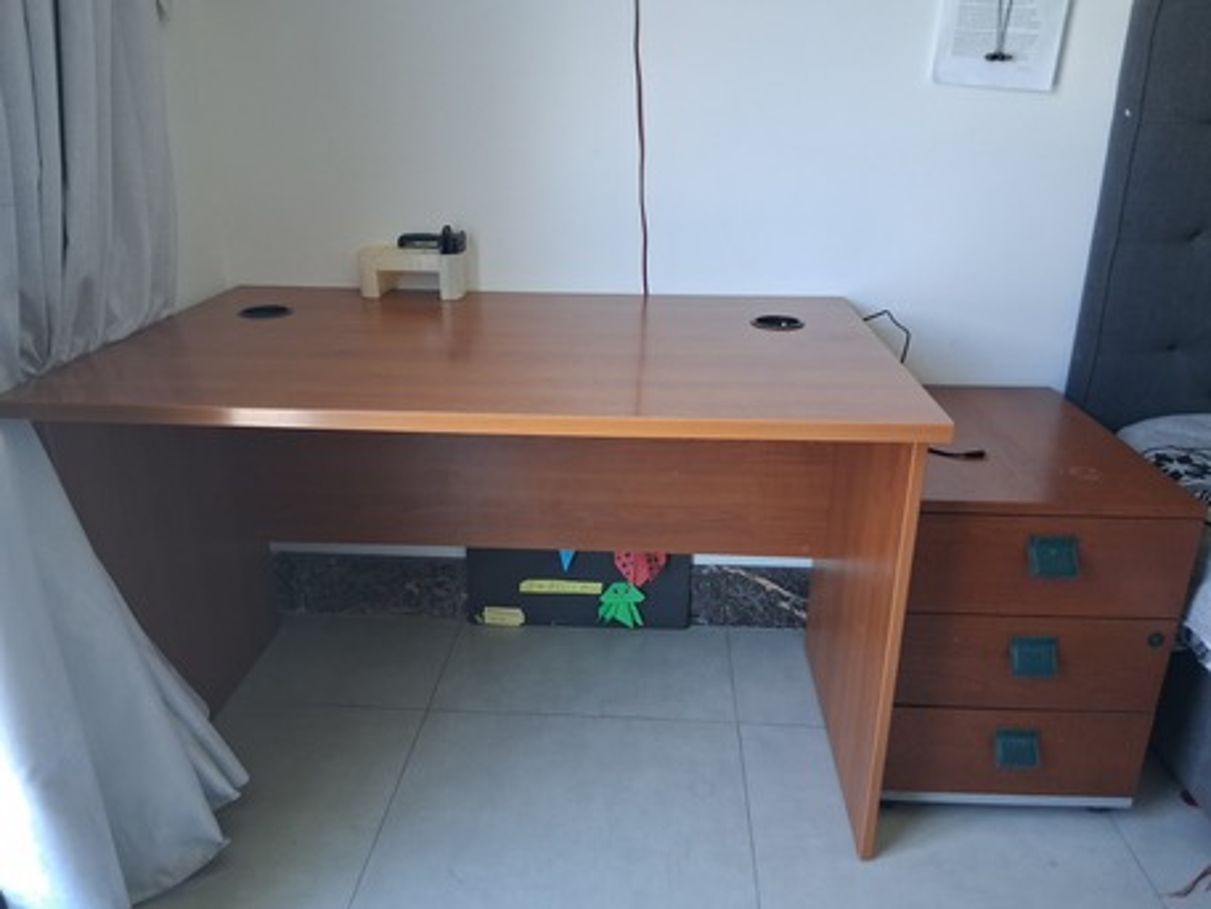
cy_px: 454
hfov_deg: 67.3
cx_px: 606
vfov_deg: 53.1
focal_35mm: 26
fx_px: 910
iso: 320
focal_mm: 3.98
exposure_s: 1/50
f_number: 1.8
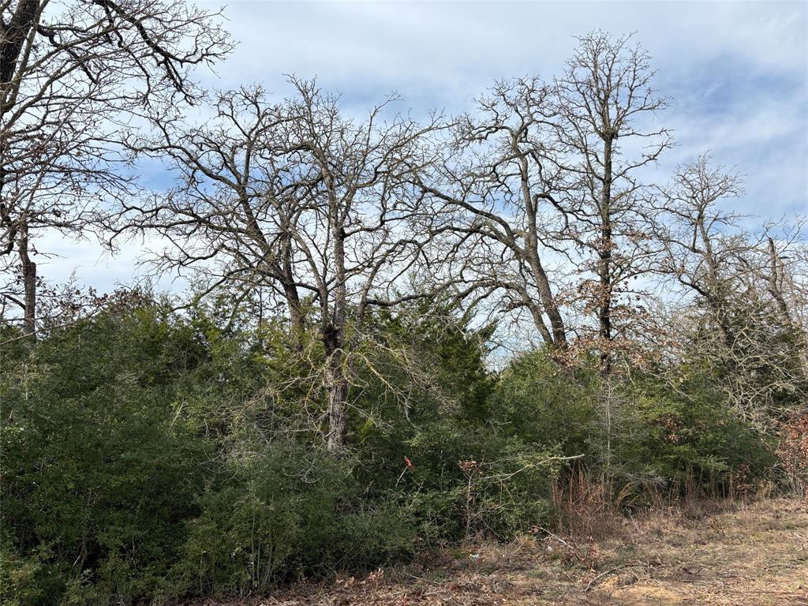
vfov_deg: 53.1
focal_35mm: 26
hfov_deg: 67.3
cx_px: 404
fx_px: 607
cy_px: 303
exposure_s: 1/3534
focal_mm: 5.96
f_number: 1.6
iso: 50
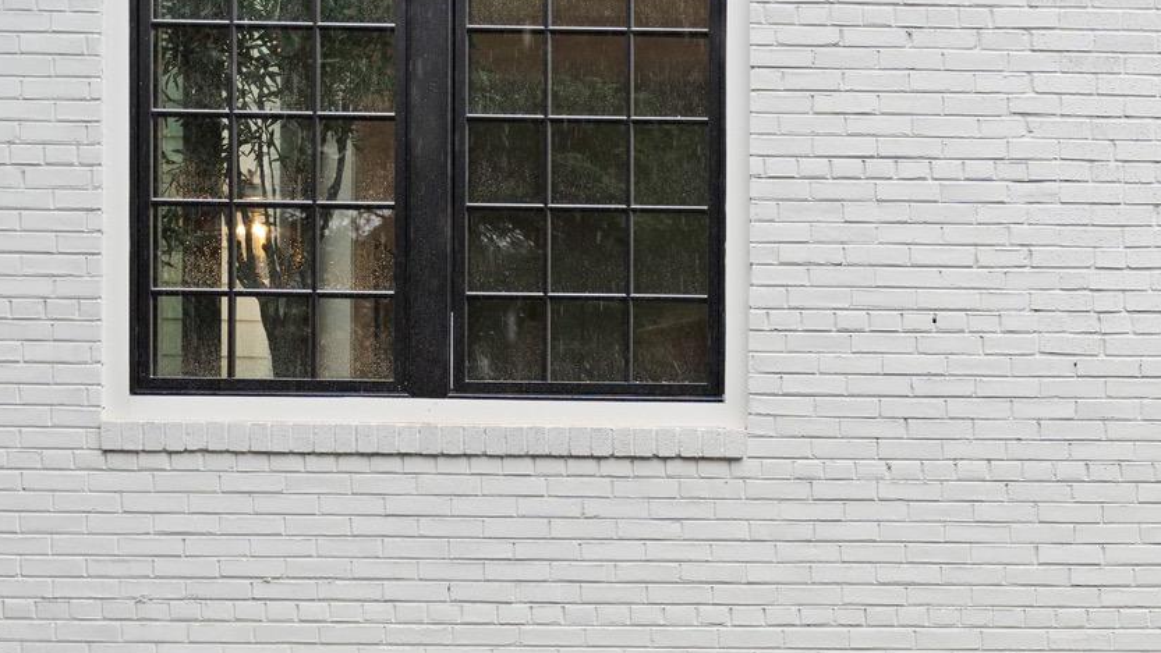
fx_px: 3227
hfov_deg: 19.6
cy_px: 932
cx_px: 1240
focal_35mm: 105
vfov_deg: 11.2
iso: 400
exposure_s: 1/250
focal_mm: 40.7
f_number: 2.8
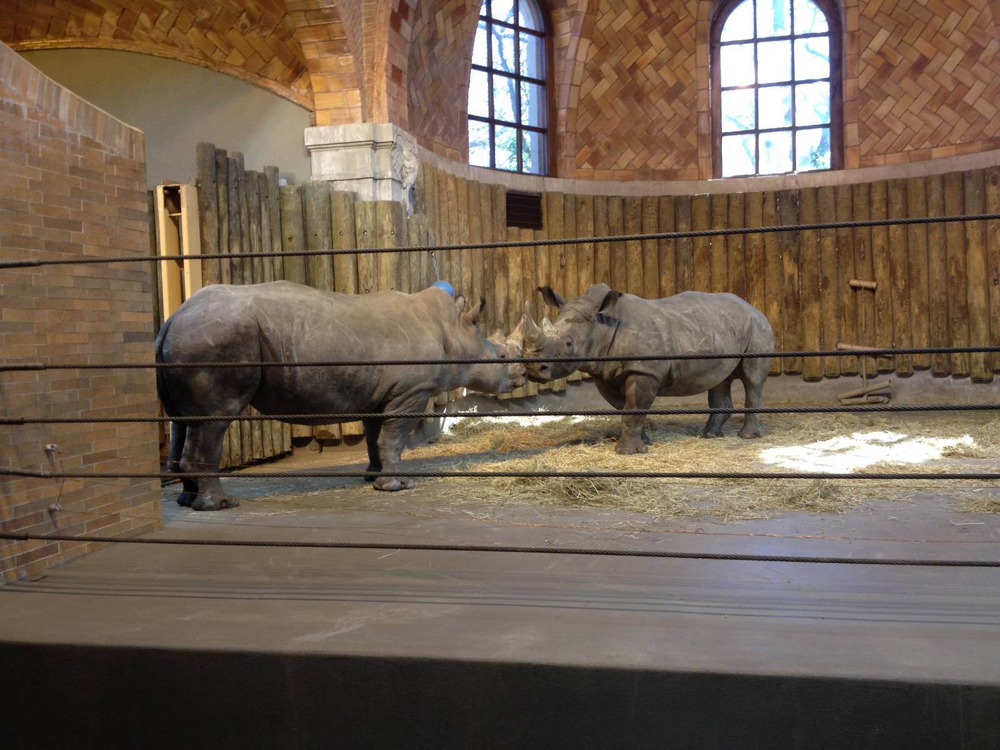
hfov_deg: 52.6
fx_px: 1011
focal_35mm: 35
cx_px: 500
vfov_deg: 40.7
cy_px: 375
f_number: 2.4
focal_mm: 4.28
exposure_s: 1/20
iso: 100
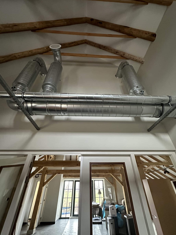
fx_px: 102
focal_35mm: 15
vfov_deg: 98.2
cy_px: 116
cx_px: 90
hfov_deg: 81.7
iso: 800
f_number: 2.2
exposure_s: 1/60
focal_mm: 2.22
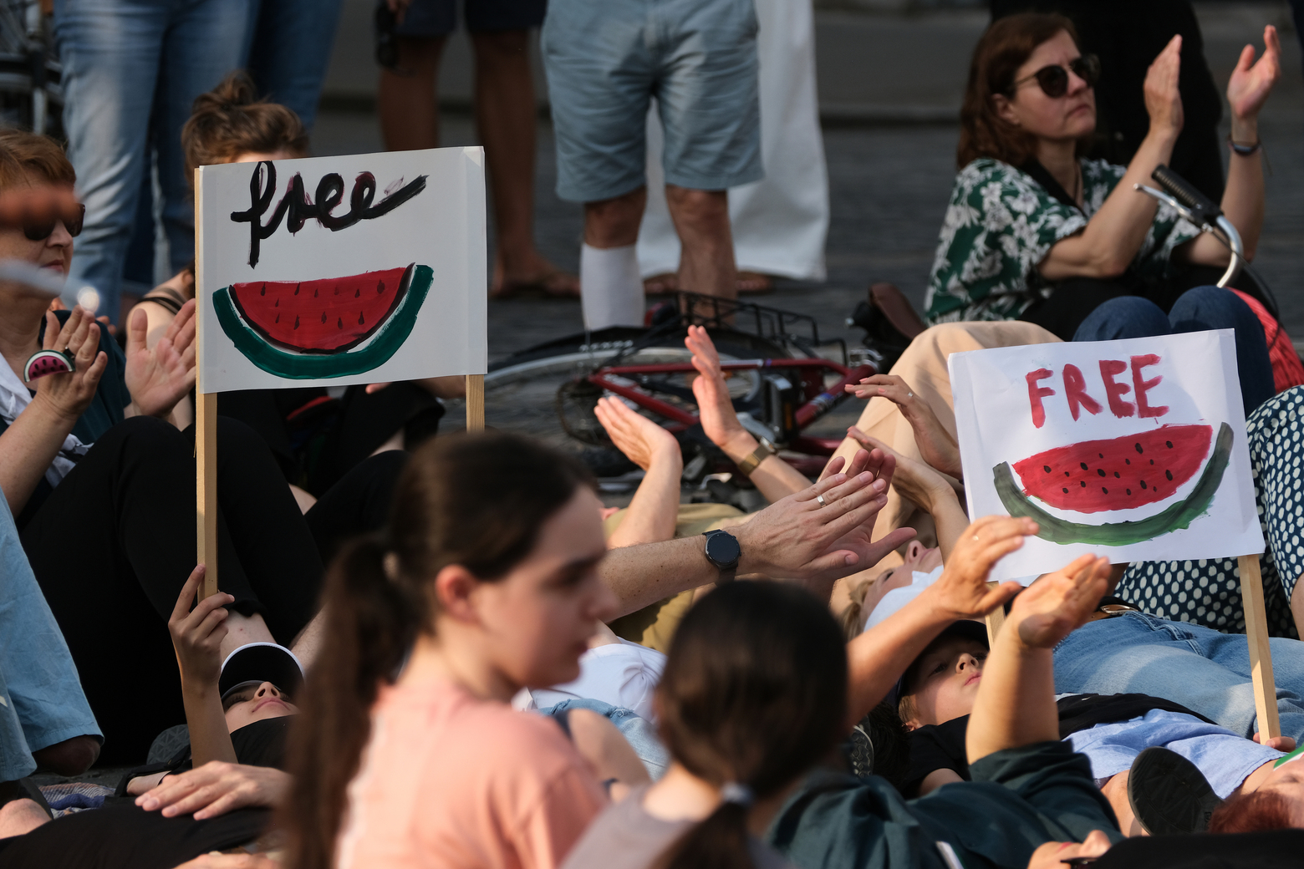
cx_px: 652
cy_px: 434
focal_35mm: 450
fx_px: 16299
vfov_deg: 3.1
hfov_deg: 4.6
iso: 320
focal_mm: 300
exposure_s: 1/480
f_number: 7.1
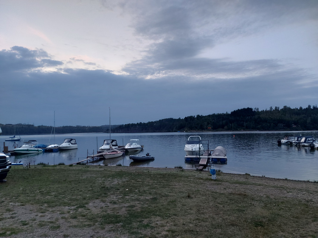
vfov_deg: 56.8
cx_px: 159
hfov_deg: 71.6
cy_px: 119
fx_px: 220
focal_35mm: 24
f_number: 1.8
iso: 200
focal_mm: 5.23
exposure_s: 1/30
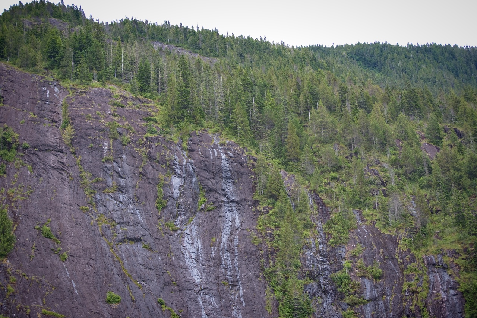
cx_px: 238
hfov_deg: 28.8
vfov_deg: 19.5
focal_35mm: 70
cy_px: 159
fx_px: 928
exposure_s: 1/160
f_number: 4.5
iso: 180
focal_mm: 70
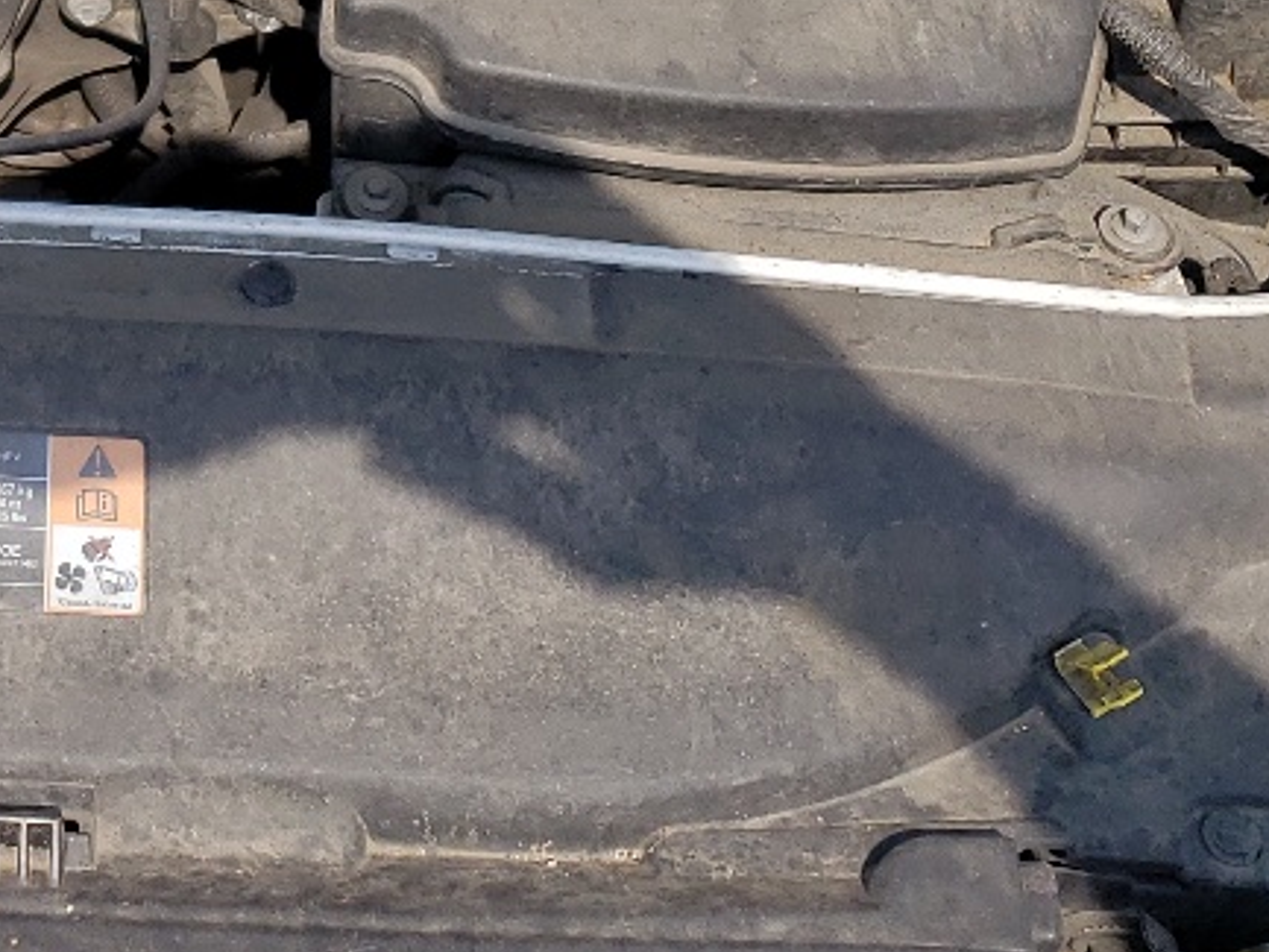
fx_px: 3520
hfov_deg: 19.7
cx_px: -79
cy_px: -431
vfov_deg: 14.5
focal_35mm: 96
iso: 50
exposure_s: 1/3333
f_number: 1.5
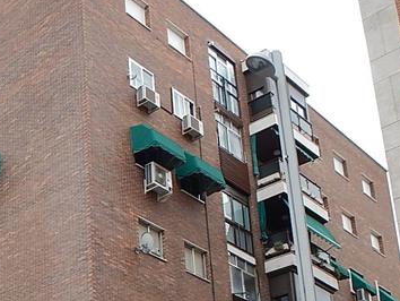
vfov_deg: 20.5
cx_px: 16
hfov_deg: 27.2
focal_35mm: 68
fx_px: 786
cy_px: 341
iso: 125
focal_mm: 5
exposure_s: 1/320
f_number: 3.9
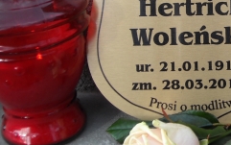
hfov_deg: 25.9
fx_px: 485
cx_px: 209
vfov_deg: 16.8
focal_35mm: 77
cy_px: 18
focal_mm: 5.7
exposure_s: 1/154
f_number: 2.8
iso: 64
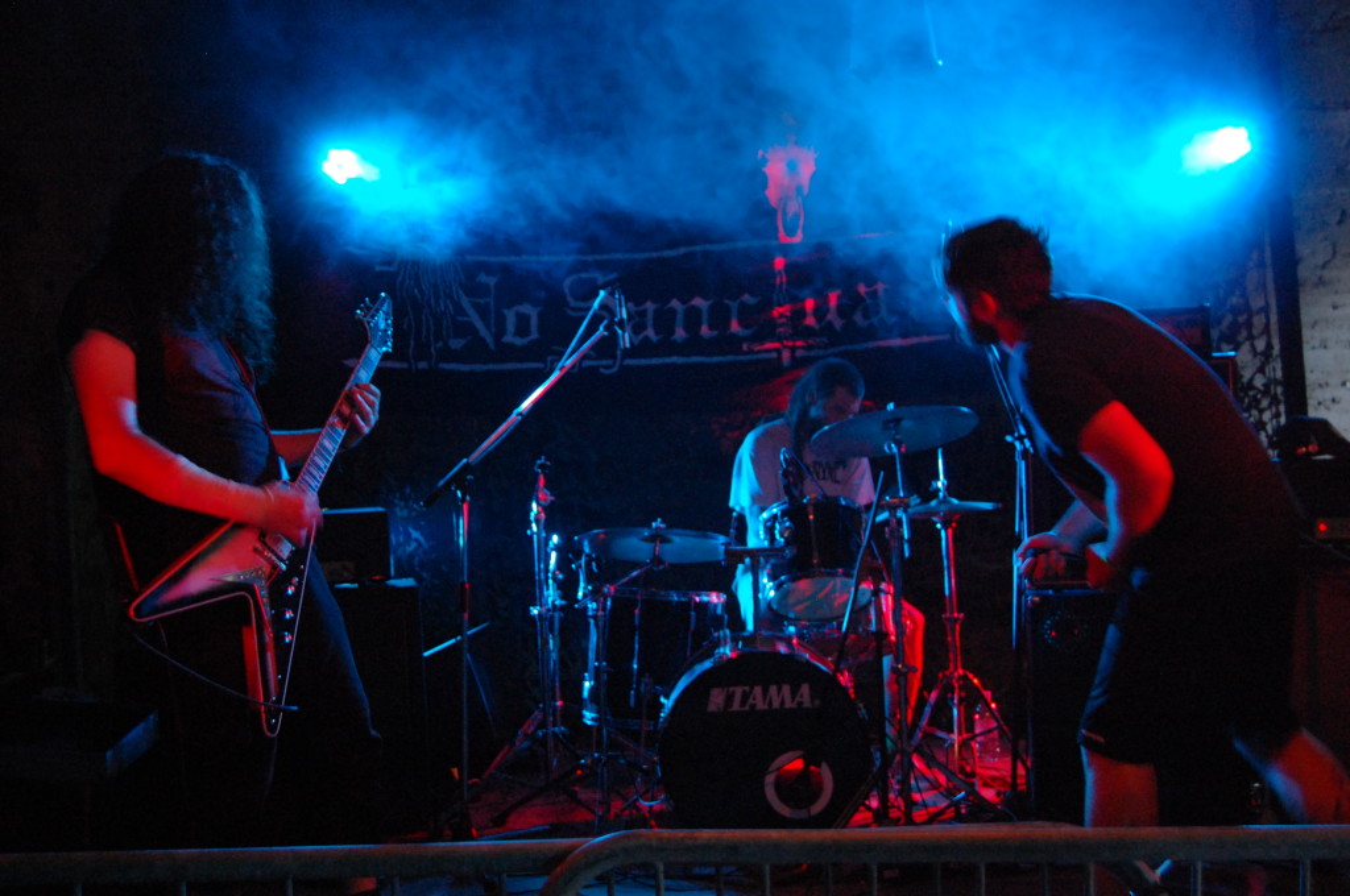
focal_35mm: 45
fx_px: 1685
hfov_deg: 43.7
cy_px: 448
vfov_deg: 29.8
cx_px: 675
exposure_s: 1/25
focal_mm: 30
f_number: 5
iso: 1600
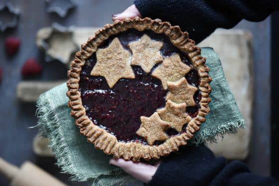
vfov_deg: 13.0
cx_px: 140
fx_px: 813
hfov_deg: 19.5
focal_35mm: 105
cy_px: 93
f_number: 3
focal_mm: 105
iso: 1600
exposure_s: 1/125
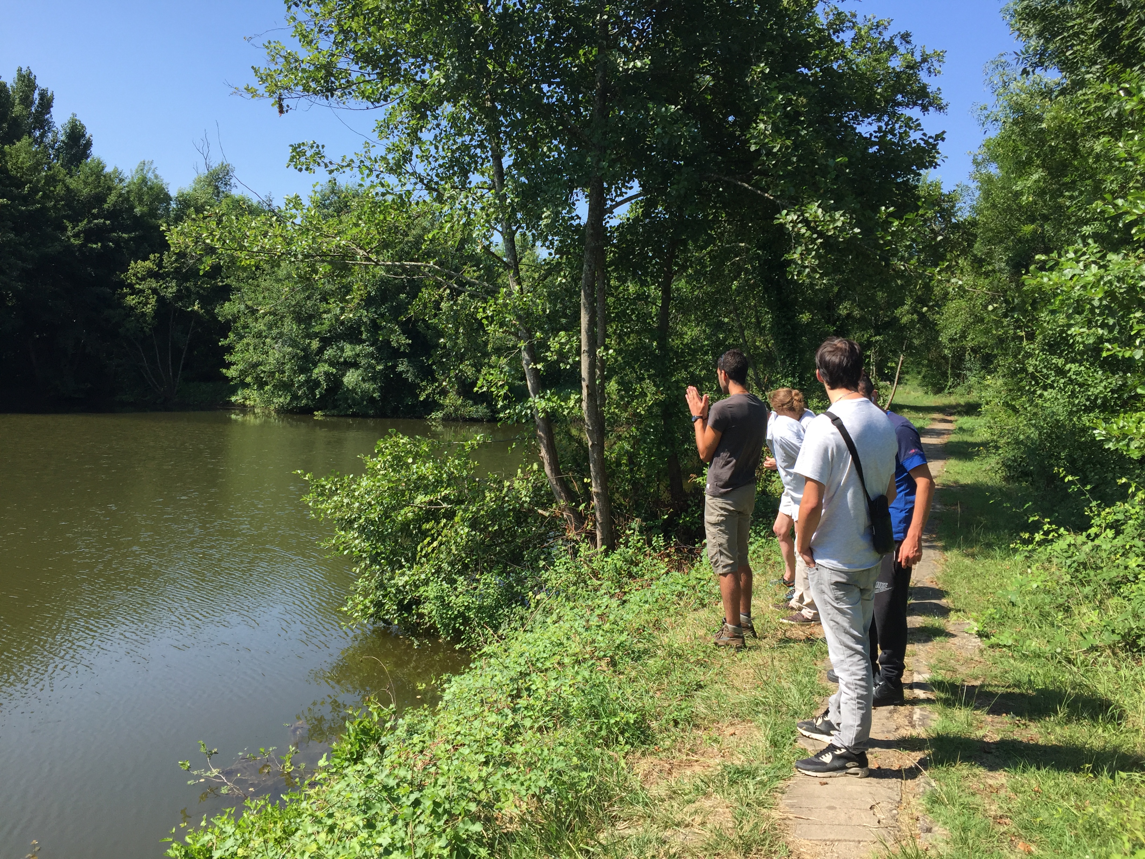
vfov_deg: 48.2
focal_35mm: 29
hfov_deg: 61.7
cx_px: 572
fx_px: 959
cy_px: 430
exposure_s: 1/1068
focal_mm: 4.15
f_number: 2.2
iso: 32
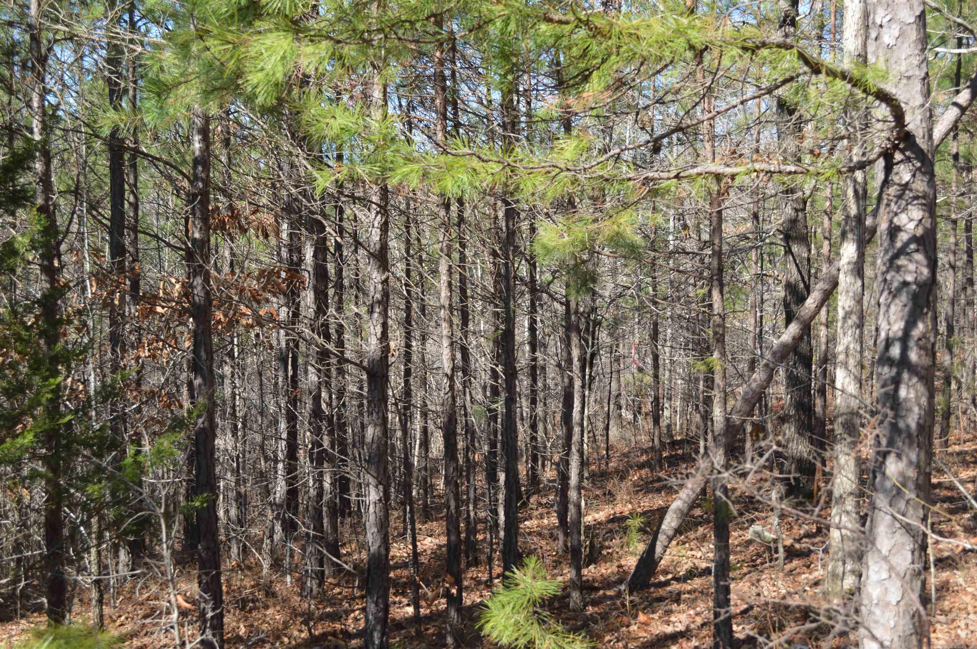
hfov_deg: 38.9
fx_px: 1383
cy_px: 324
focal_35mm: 51
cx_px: 488
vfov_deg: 26.4
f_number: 5.6
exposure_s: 1/125
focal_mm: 34
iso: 100
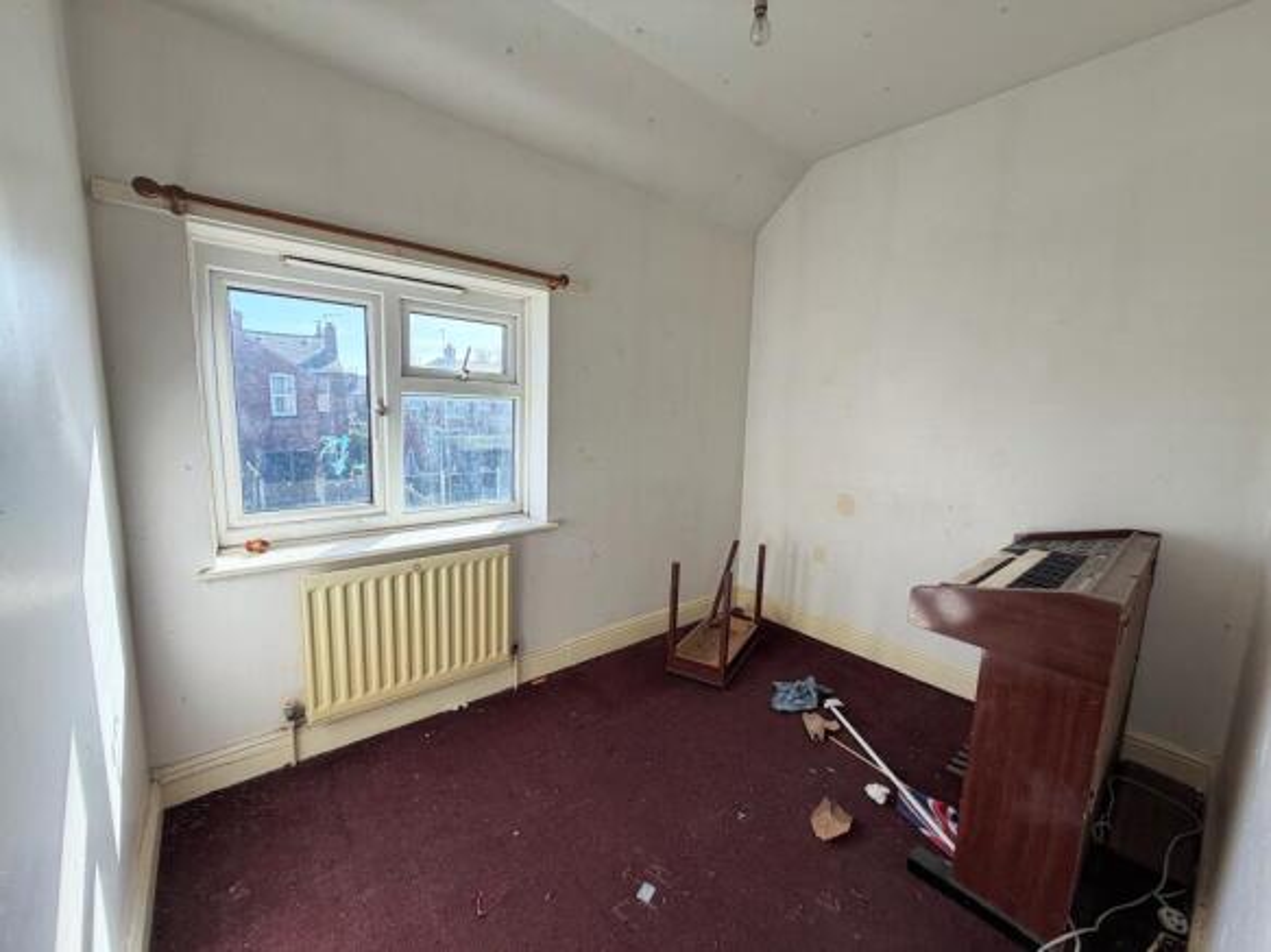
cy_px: 476
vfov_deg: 85.7
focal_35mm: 14
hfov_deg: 102.1
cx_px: 636
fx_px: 514
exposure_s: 1/202
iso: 40
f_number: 2.2
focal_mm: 2.22
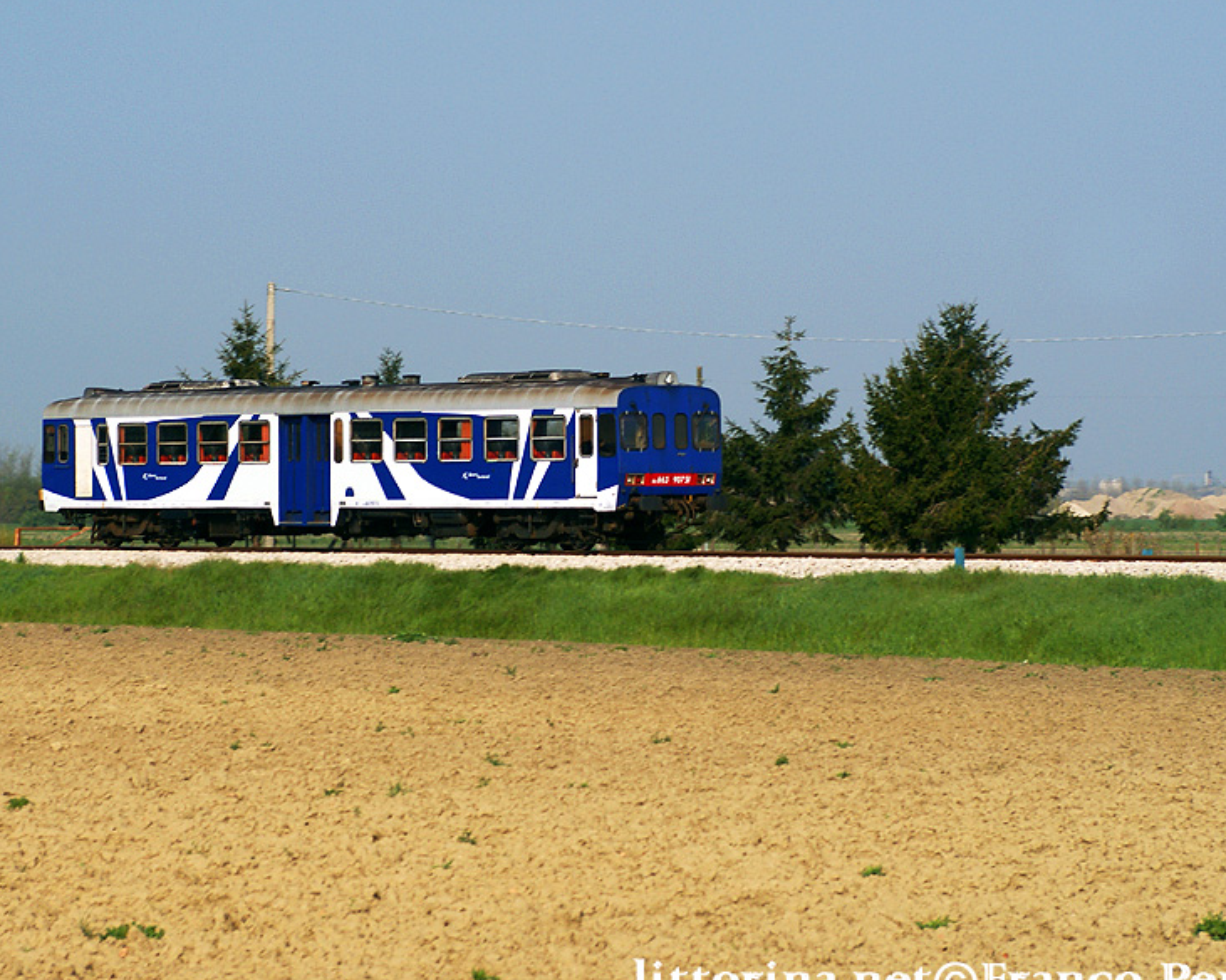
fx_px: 6080
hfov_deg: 11.5
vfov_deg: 9.2
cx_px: 468
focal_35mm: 168
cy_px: 472
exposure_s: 1/500
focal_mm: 85
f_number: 7.1
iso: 100
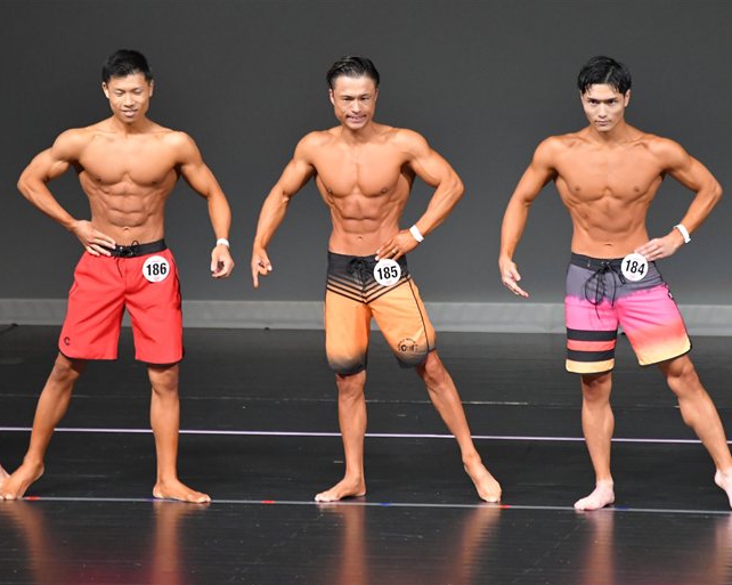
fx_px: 7731
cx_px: 411
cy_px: 293
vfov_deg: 4.3
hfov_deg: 5.4
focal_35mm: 357
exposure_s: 1/400
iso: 5000
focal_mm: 210
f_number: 5.6
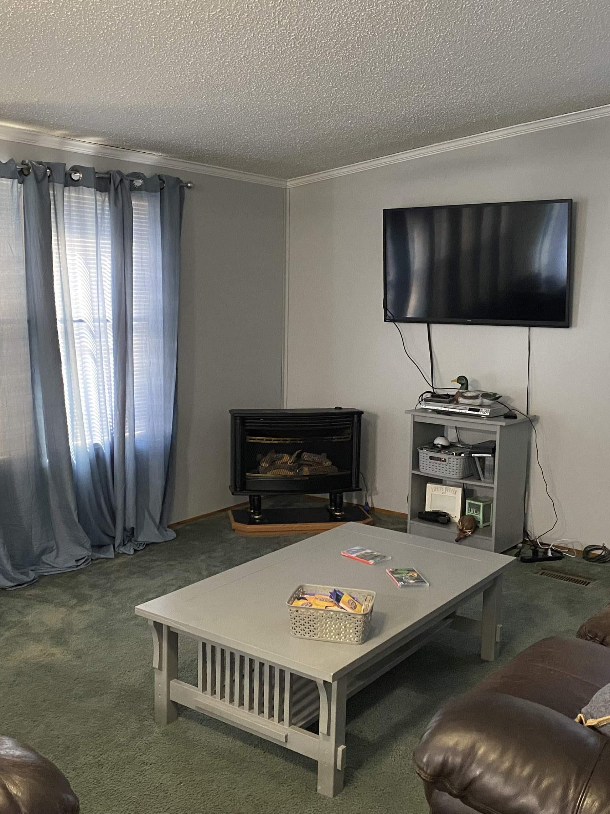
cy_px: 404
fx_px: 822
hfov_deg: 40.7
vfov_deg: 52.6
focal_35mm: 35
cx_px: 315
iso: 500
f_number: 1.8
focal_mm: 4.25
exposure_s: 1/40
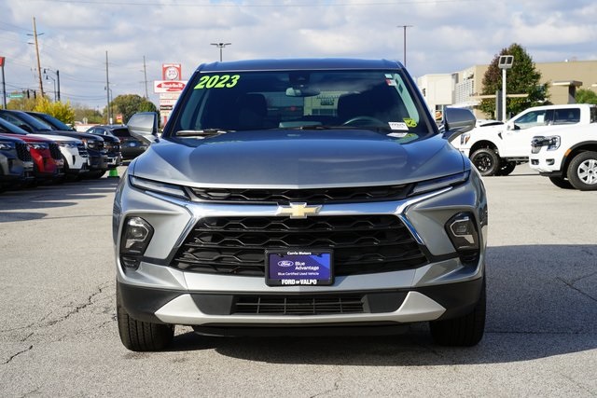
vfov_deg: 19.5
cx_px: 298
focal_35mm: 70
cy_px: 199
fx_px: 1161
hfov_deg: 28.8
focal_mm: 70
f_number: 11
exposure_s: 1/100
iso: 100
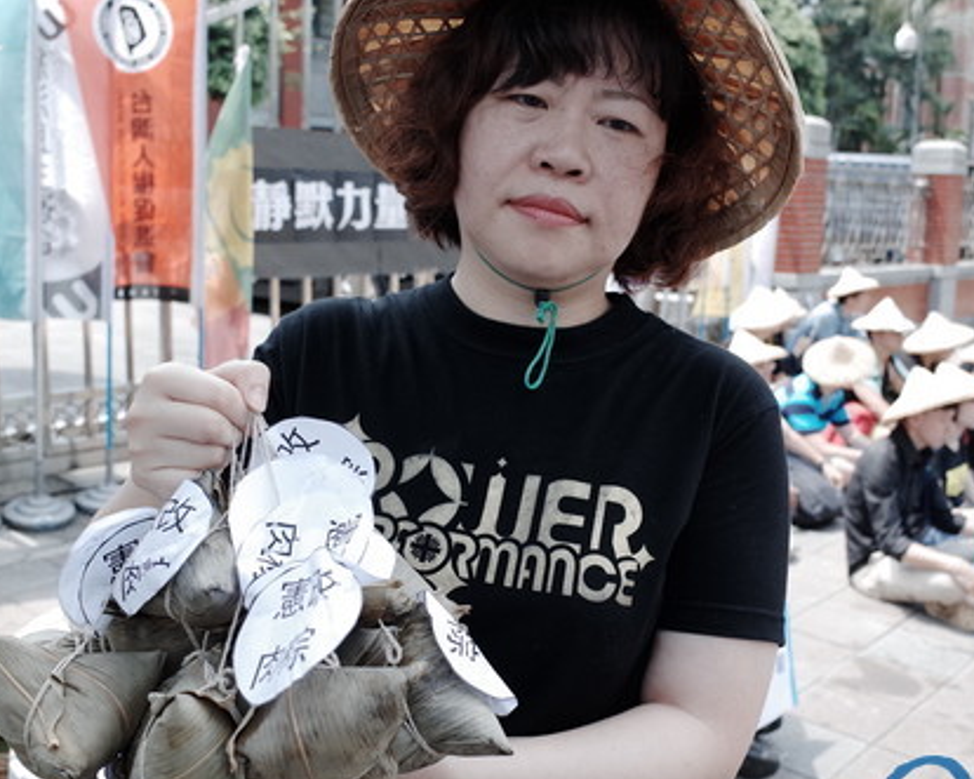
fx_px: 1095
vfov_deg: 39.1
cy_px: 391
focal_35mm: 38
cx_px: 463
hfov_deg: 47.9
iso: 100
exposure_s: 1/125
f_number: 4
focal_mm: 18.3
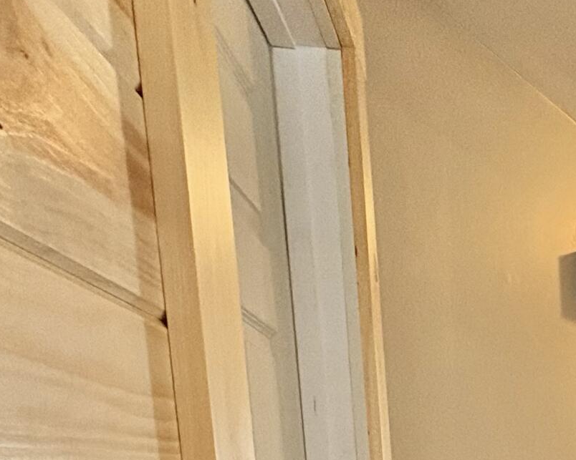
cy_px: 627
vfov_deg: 24.9
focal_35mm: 51
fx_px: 869
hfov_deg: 29.5
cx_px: 747
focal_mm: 2.22
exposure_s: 1/60
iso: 400
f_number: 2.2
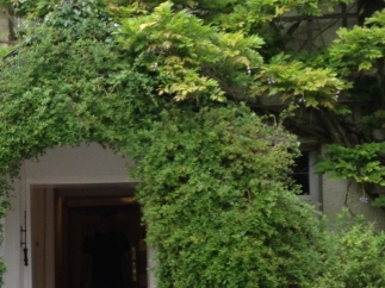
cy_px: 173
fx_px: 1234
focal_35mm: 111
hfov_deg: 17.3
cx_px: 5
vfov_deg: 13.3
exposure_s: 1/120
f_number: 2.4
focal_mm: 4.28
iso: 50
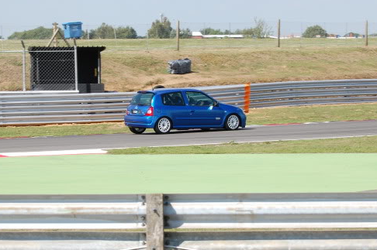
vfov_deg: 9.9
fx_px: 1444
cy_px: 119
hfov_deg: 14.9
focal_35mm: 138
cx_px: 188
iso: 200
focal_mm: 70
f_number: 6.3
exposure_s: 1/640
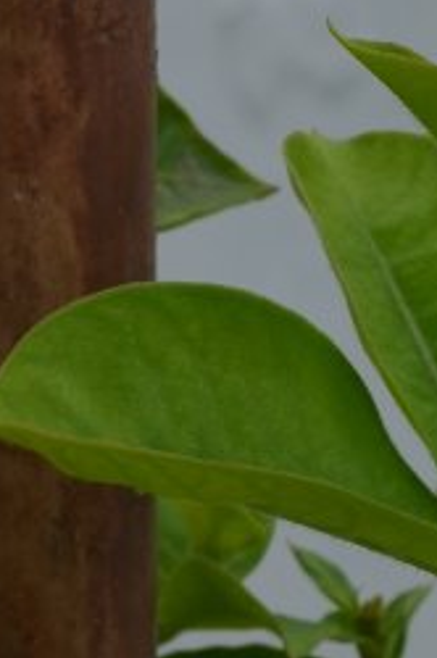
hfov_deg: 4.1
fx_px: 5952
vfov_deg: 6.3
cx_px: -508
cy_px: 113
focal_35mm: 326
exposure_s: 1/320
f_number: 8
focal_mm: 34
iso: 100
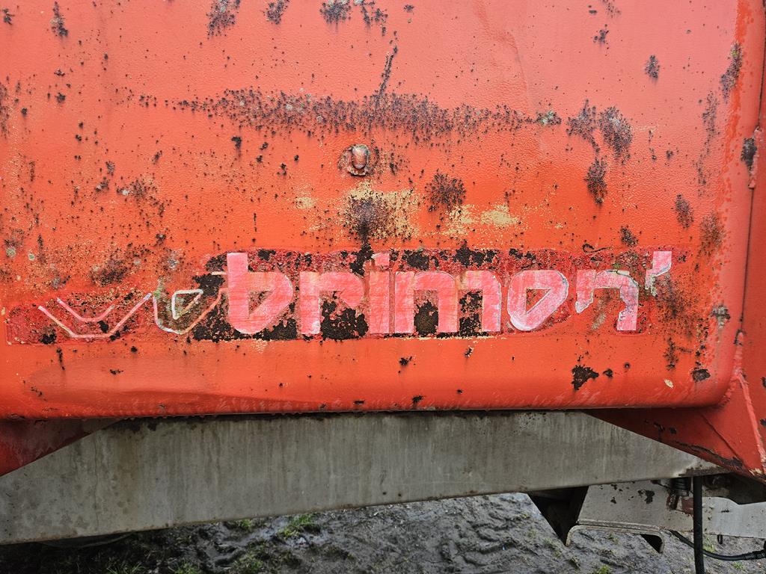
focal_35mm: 23
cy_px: 287
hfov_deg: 73.9
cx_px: 383
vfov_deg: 58.9
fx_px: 509
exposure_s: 1/180
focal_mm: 5.4
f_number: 1.8
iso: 80
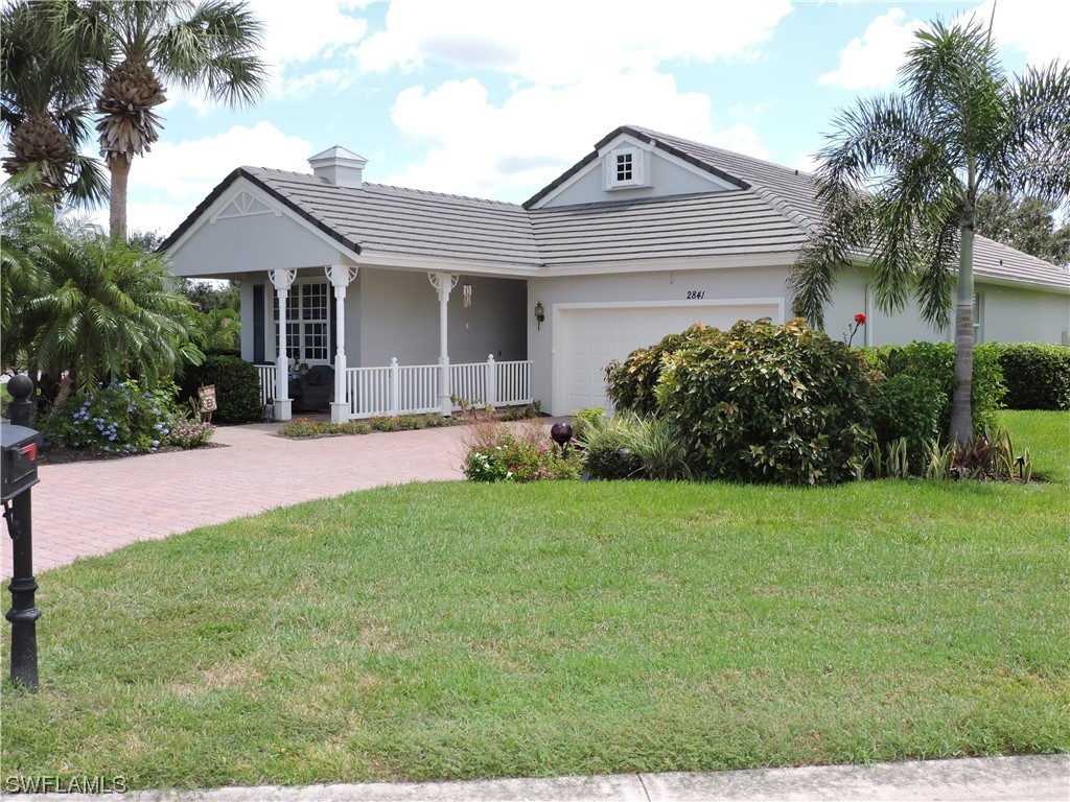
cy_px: 401
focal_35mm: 35
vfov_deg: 40.7
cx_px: 535
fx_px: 1082
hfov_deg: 52.6
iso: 280
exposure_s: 1/1250
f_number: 3.3
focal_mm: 6.2
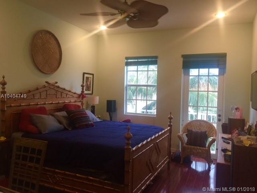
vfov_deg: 48.2
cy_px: 96
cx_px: 128
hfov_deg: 61.7
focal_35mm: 29
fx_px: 215
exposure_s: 1/30
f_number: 2.2
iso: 50
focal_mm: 4.15
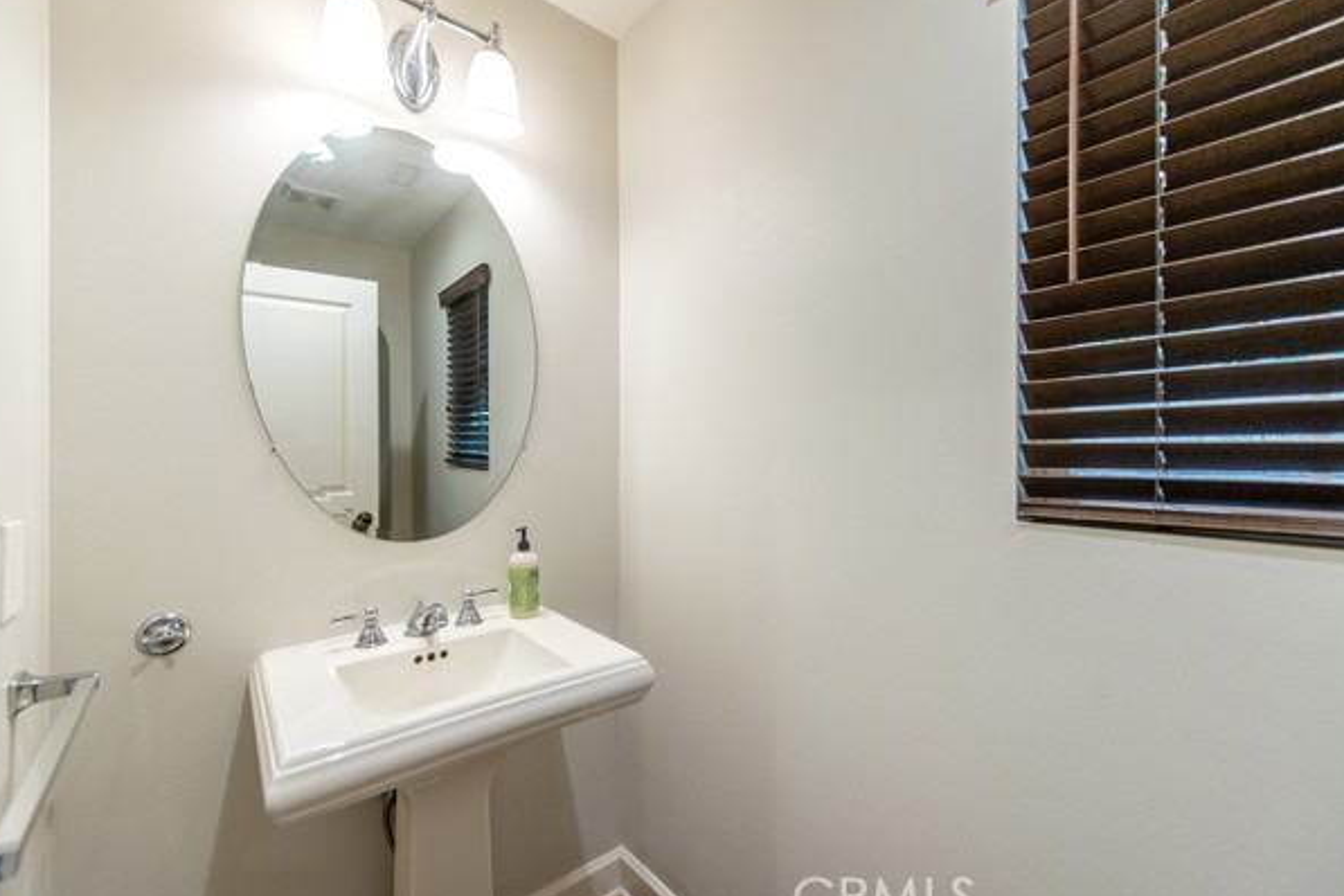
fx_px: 560
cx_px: 651
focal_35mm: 15
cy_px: 450
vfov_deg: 77.3
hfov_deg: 100.4
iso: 400
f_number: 2.8
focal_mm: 14
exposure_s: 1/250
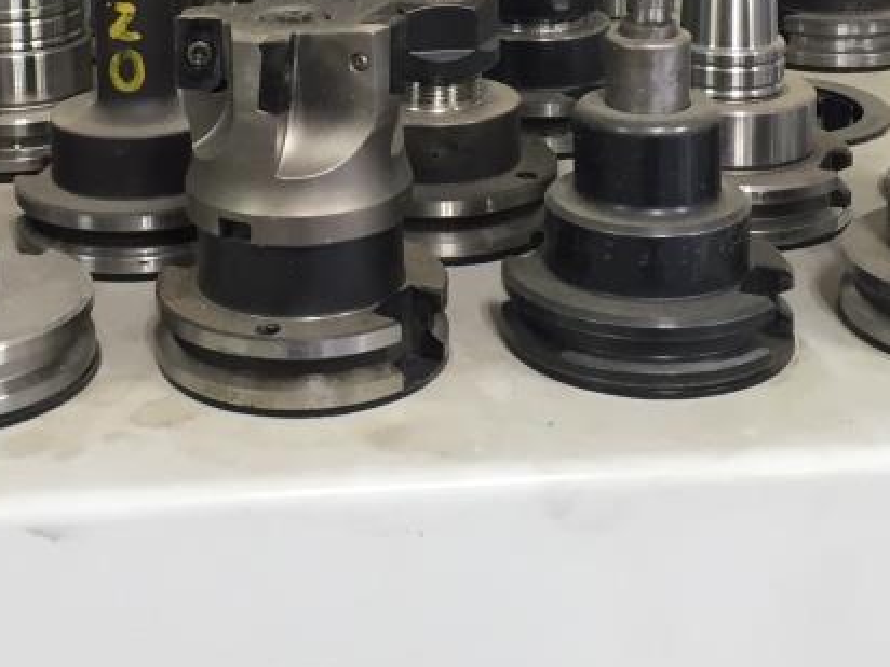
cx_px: 354
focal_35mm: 72
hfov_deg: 27.0
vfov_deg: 19.5
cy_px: -84
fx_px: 1851
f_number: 2.2
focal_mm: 4.15
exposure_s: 1/40
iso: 40
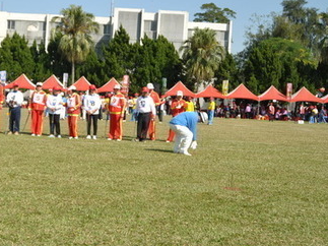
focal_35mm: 67
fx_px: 634
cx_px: 84
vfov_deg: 21.9
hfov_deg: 28.6
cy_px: 107
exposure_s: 1/800
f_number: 3.8
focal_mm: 25
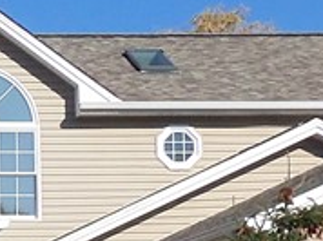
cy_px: 332
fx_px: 1985
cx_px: -523
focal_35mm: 213
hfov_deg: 8.3
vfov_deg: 6.9
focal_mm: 6.7
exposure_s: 1/250
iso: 64
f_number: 9.2
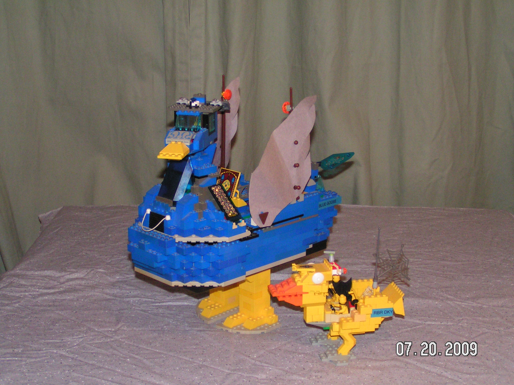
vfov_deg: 24.0
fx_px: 906
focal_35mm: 61
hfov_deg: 31.7
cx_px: 260
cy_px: 191
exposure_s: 1/60
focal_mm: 9.2
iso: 200
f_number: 3.2
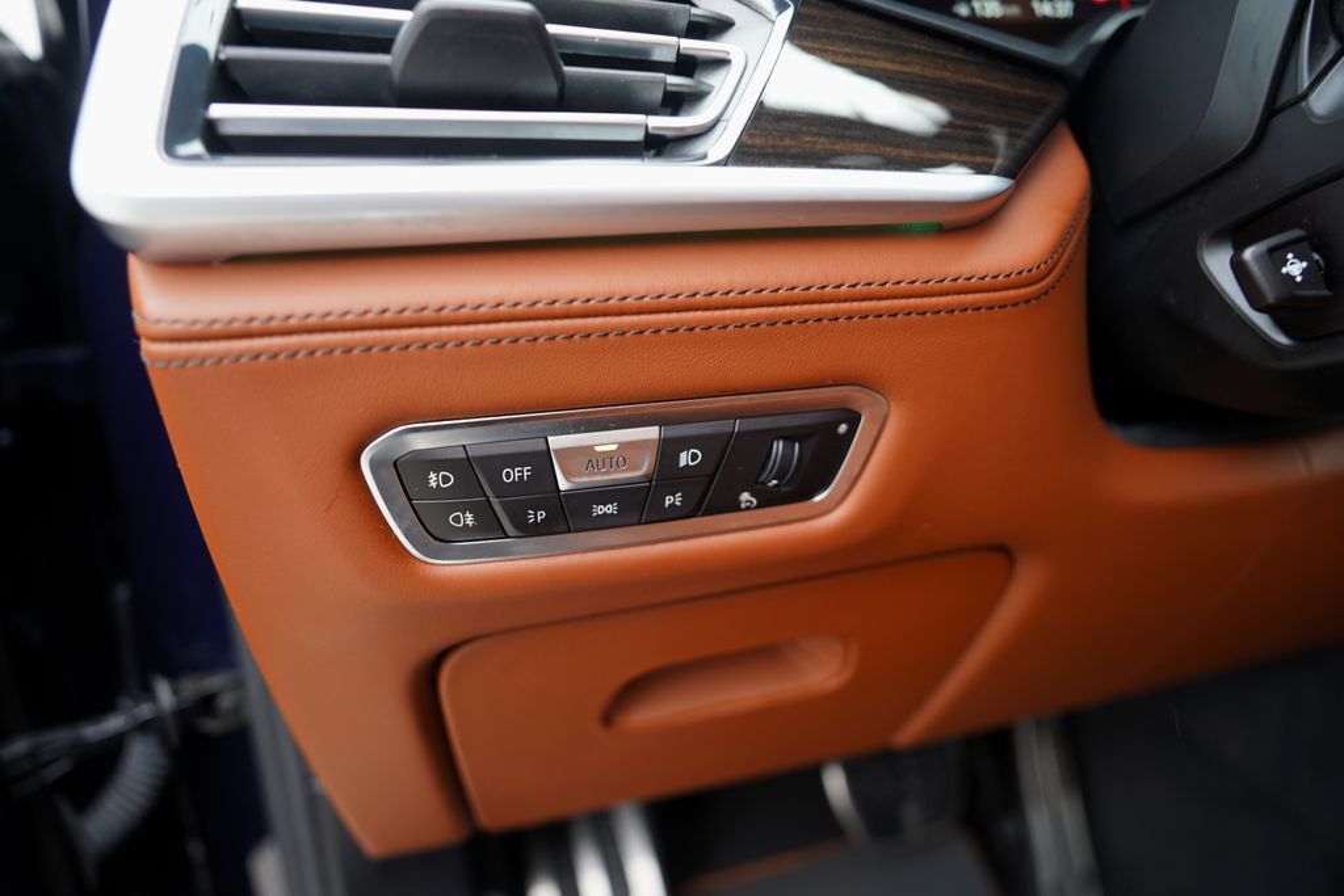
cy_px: 448
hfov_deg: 73.7
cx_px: 672
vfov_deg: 53.1
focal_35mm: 24
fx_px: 896
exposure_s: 1/30
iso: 160
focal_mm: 24
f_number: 2.8
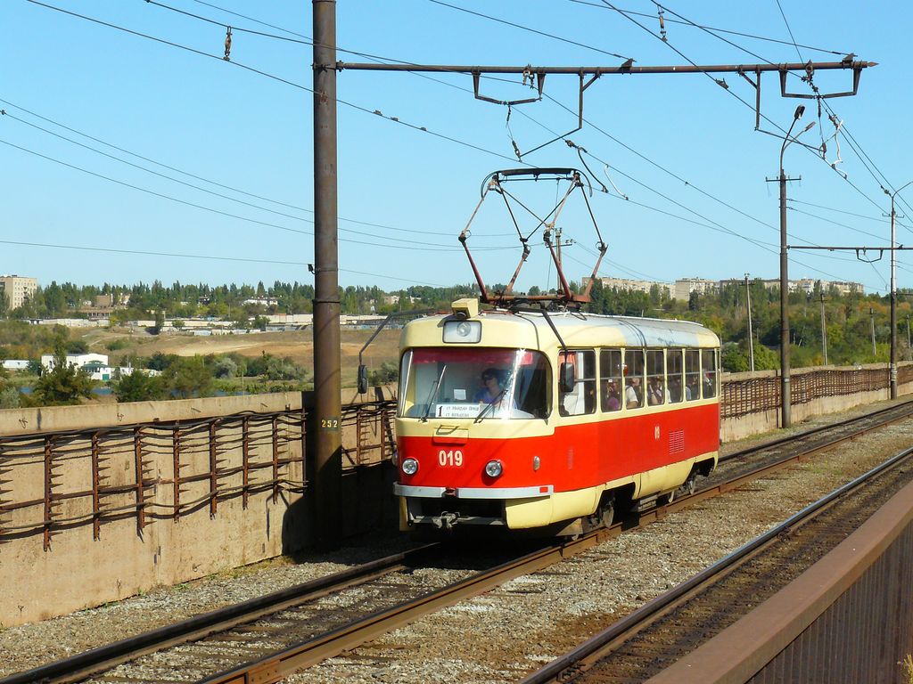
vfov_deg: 20.7
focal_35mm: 71
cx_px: 456
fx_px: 1873
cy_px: 342
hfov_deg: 27.4
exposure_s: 1/400
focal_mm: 11.8
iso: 200
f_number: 8
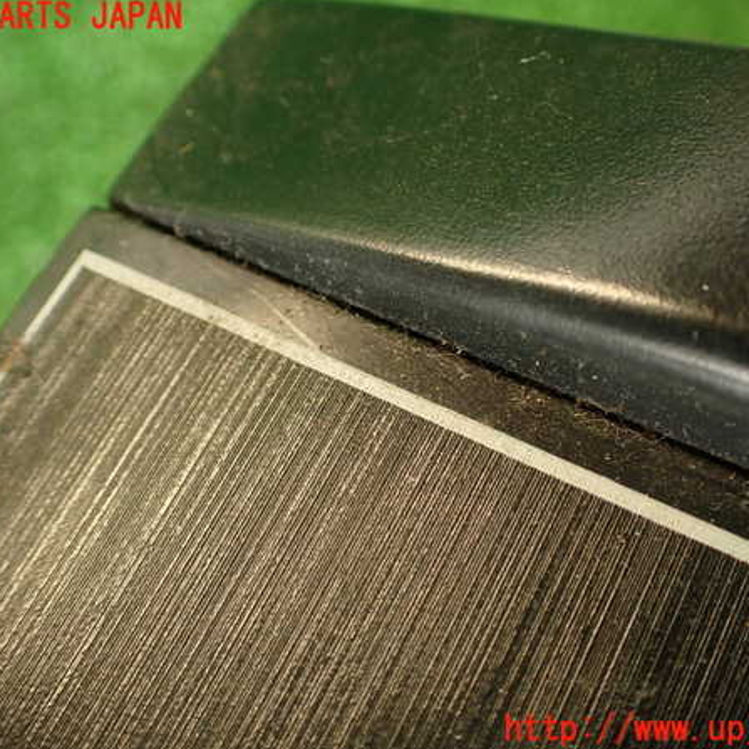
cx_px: 380
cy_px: 374
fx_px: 930
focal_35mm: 38
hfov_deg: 43.9
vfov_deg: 43.9
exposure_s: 1/40
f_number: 2.4
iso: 200
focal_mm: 5.79
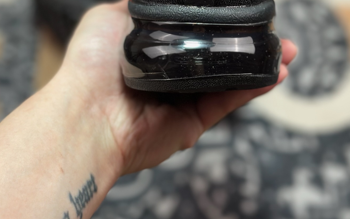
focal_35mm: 79
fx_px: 753
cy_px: -7
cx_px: 196
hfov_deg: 26.1
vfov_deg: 16.1
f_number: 1.78
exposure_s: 1/255
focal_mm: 6.86
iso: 80
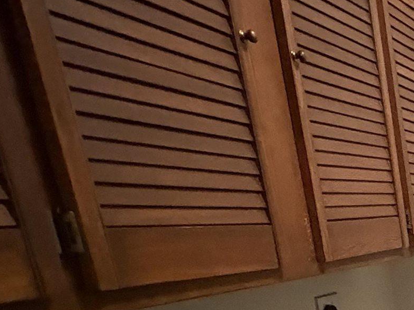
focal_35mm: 55
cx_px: 707
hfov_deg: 23.1
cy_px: 396
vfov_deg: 23.6
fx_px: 658
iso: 1000
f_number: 2.2
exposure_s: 1/40
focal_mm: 2.22
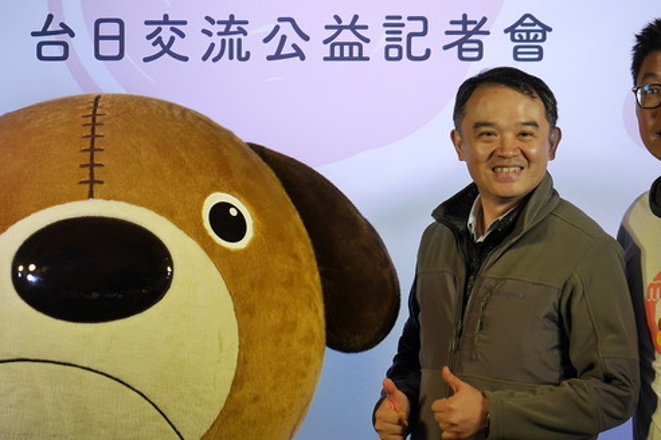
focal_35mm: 238
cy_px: 137
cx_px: 214
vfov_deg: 5.8
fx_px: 4370
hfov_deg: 8.6
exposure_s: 1/250
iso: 200
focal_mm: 55
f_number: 3.2
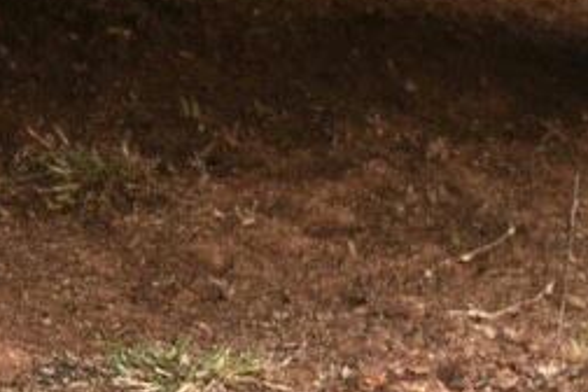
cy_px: -85
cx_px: -175
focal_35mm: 259
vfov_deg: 5.3
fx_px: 4230
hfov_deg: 7.9
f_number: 7.1
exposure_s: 1/200
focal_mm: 34
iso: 400
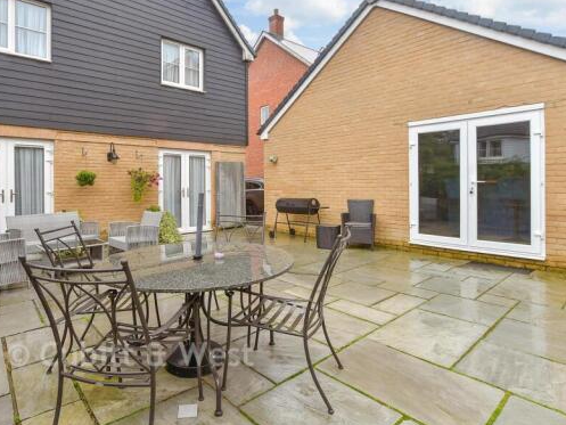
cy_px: 184
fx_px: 311
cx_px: 249
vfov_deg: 68.4
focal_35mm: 19
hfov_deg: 84.3
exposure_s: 1/60
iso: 160
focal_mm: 10
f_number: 8
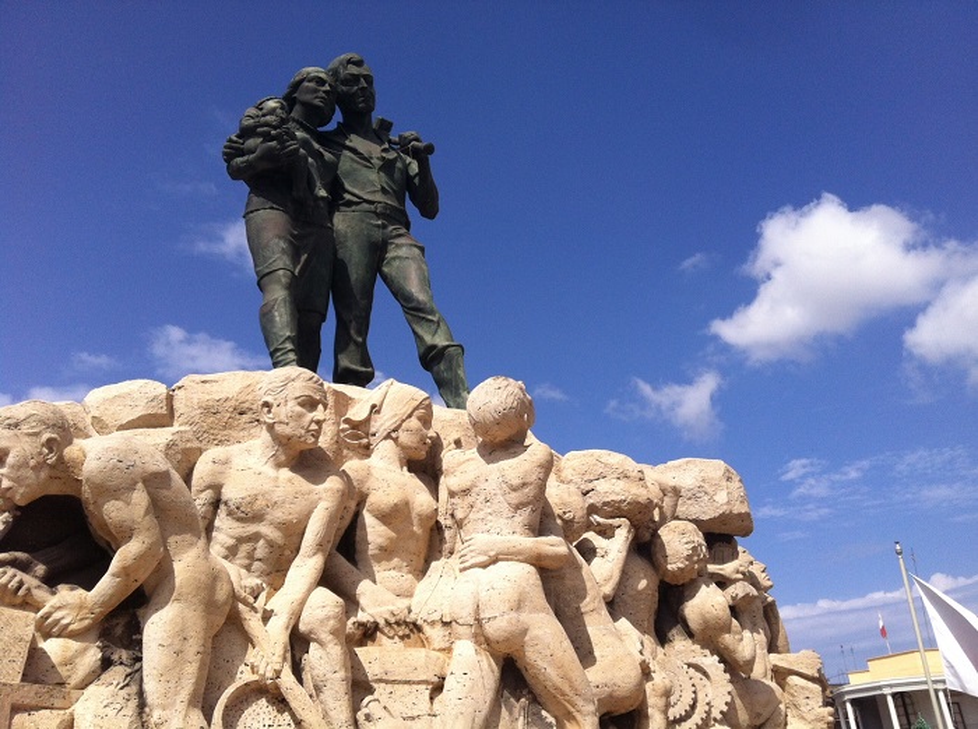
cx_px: 489
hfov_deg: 52.7
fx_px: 987
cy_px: 364
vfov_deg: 40.6
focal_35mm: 35
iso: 80
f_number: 2.8
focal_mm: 3.85
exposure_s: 1/2514
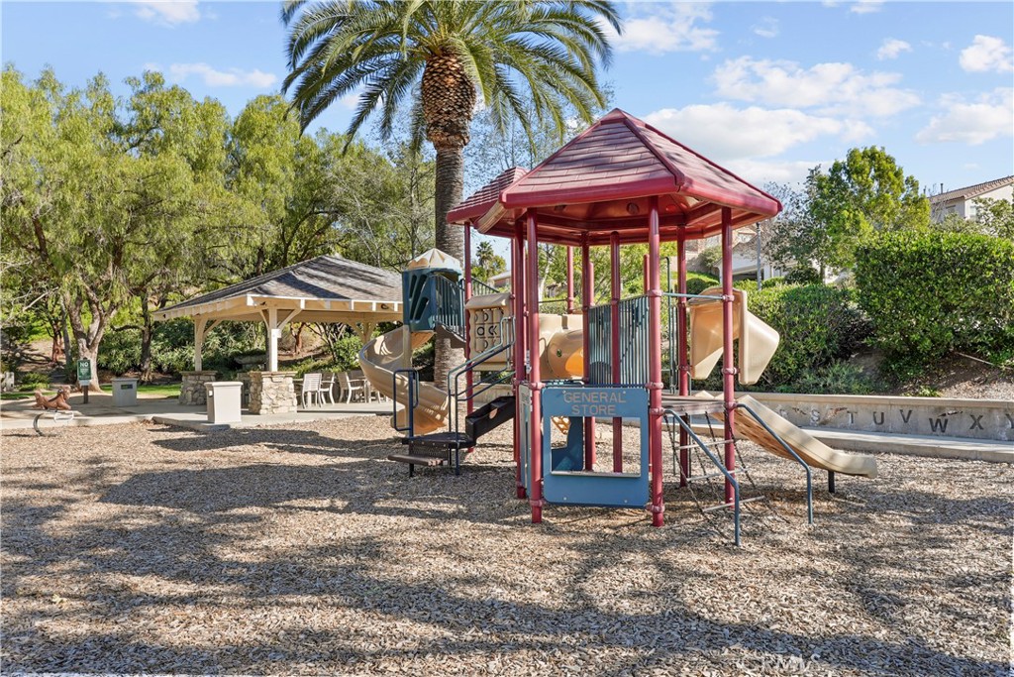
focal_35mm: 26
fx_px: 732
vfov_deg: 49.6
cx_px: 507
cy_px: 338
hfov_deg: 69.4
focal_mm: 26
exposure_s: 1/15
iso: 100
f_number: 11
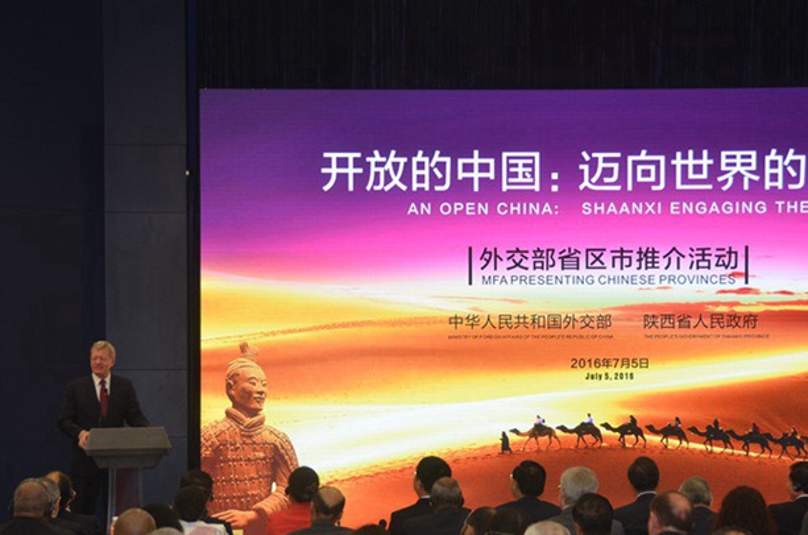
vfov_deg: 15.1
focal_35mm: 90
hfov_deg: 22.7
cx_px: 409
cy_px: 336
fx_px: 2016
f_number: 4.5
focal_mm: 46
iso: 400
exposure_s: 1/100
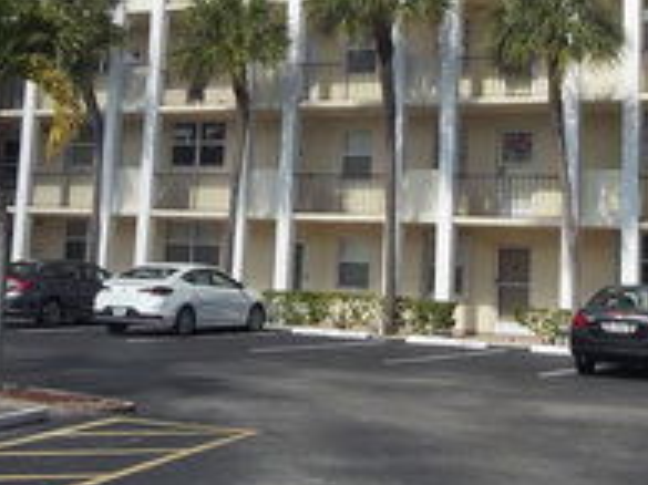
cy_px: 50
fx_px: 1310
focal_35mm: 70
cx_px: 327
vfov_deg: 20.6
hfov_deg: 27.8
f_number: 8.8
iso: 64
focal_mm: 5.7
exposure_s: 1/125
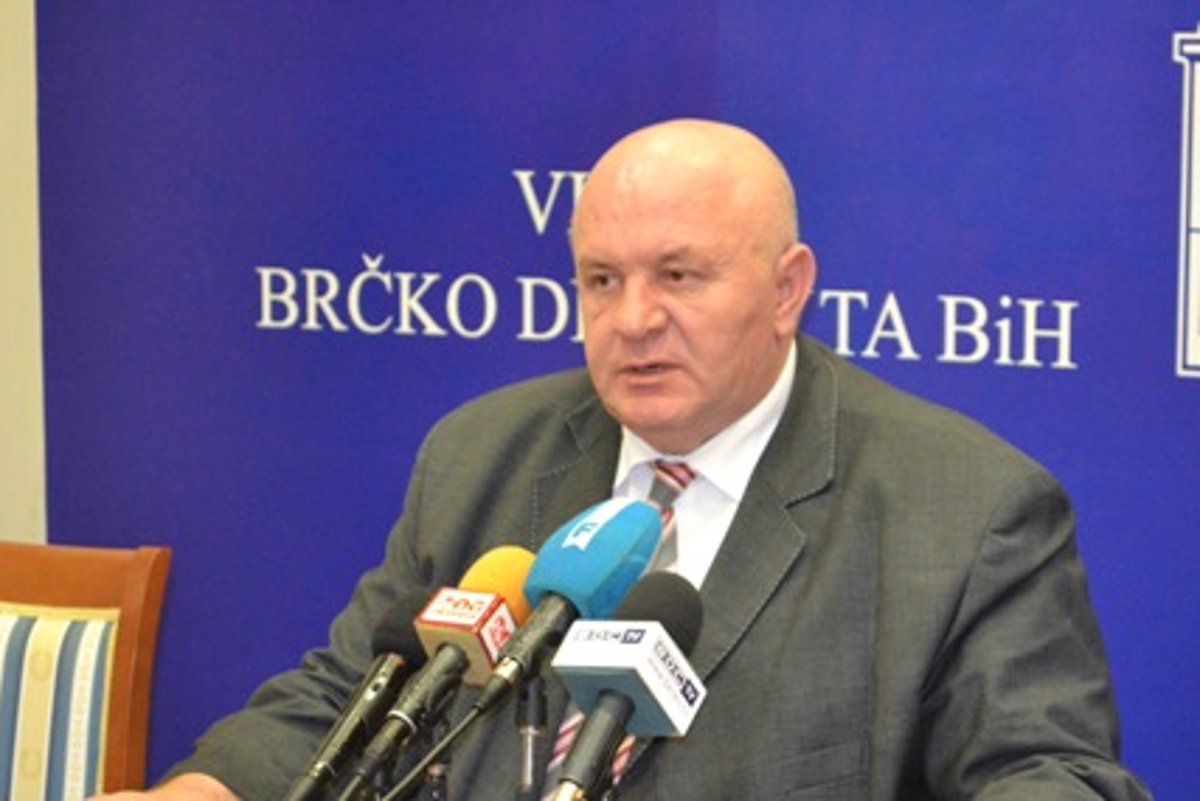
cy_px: 592
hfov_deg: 16.5
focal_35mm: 124
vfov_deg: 11.1
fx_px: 4126
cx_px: 689
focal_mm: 55
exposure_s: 1/60
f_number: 5.6
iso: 3200
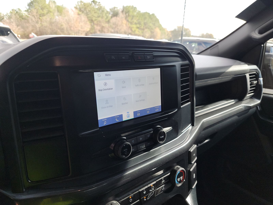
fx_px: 189
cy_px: 102
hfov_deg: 71.6
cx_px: 136
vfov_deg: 56.8
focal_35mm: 24
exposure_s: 1/59
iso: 50
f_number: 1.8
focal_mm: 6.7
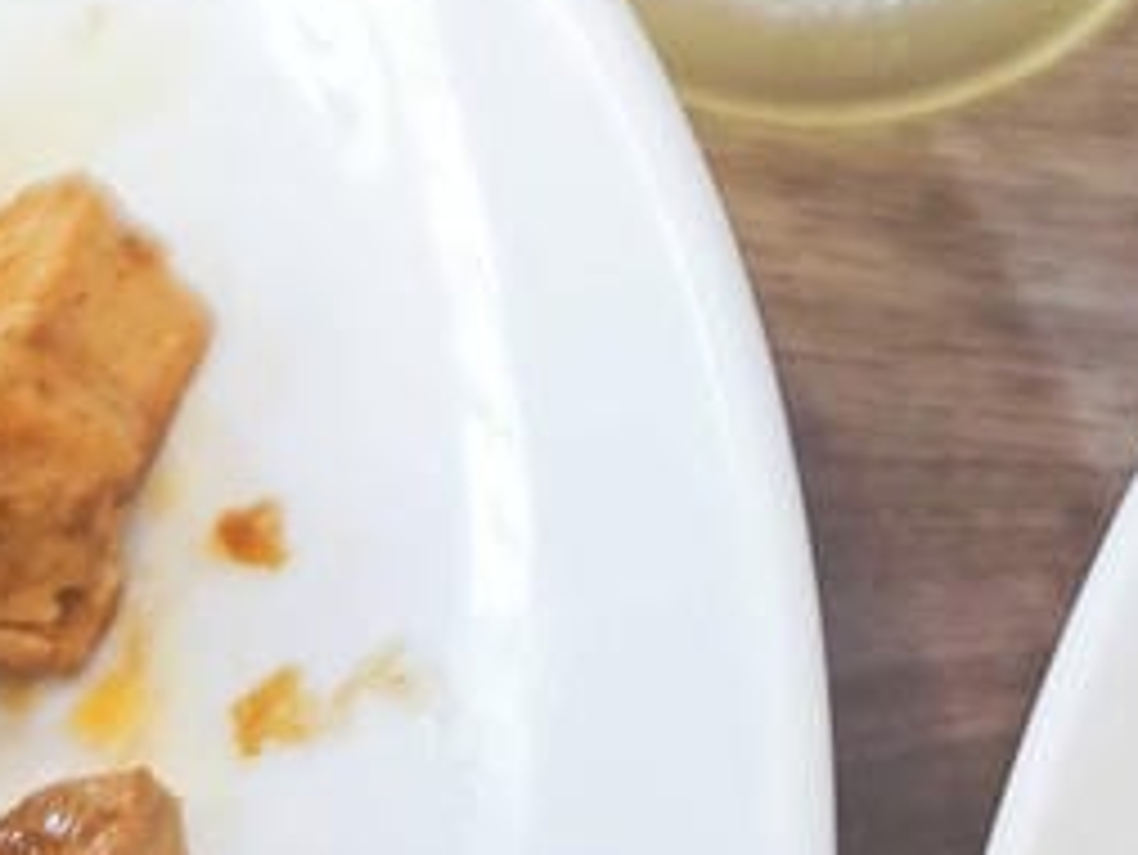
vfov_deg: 11.5
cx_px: 1304
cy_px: -1138
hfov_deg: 17.3
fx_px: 3585
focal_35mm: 109
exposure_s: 1/120
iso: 640
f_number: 1.63
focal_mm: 8.72
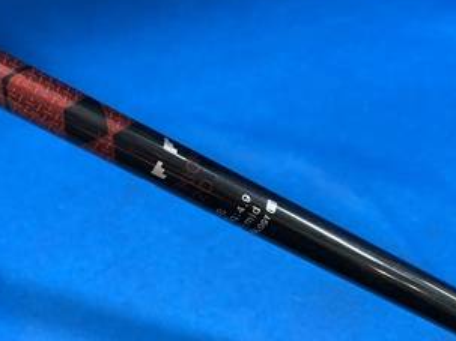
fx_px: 724
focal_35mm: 55
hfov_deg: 33.0
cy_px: 101
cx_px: 36
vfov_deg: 26.3
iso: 250
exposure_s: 1/60
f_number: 1.8
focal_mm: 4.25
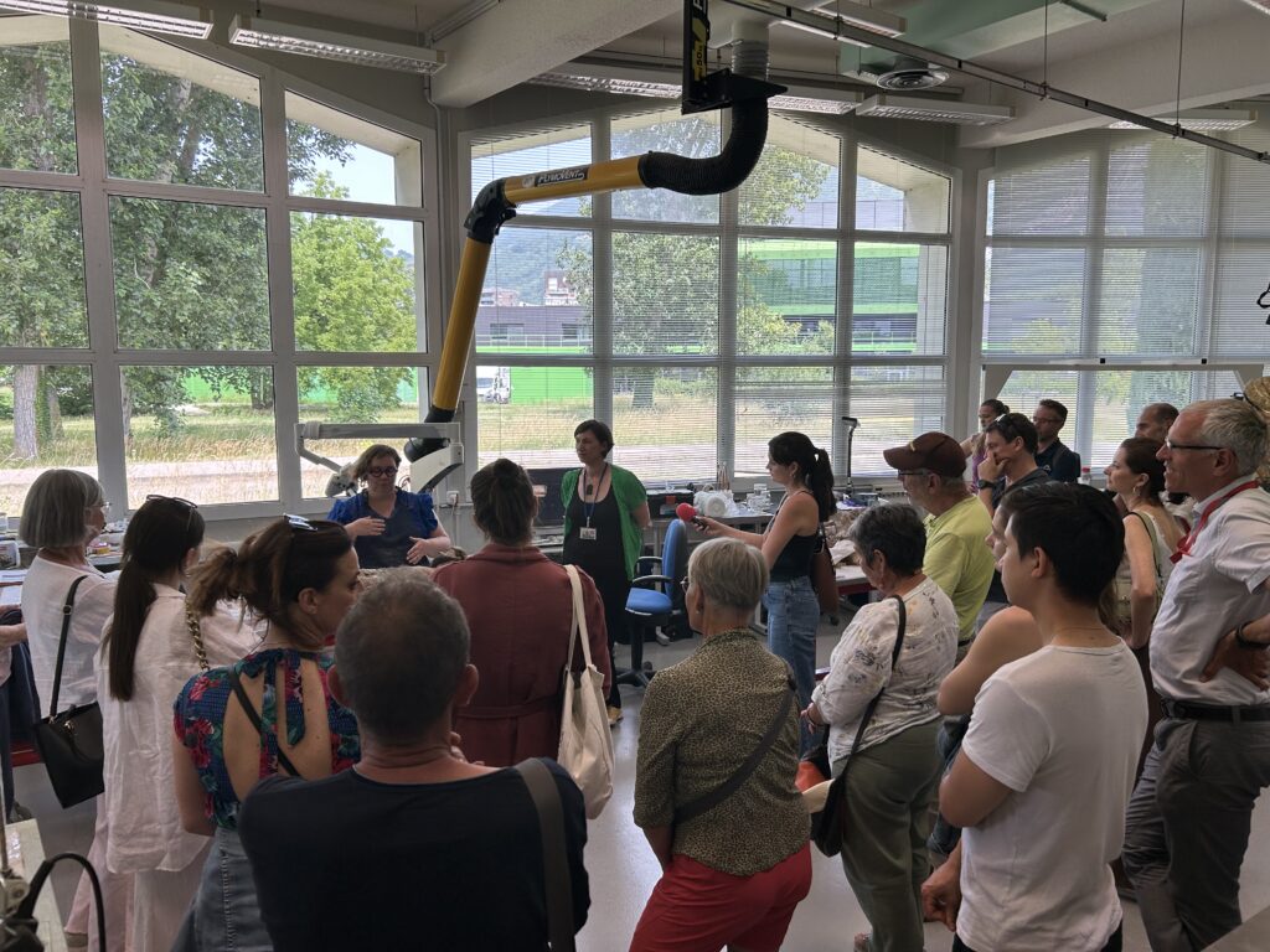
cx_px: 635
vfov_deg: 53.1
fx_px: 954
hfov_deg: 67.3
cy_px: 476
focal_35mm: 26
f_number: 1.5
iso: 40
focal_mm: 5.7
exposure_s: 1/284
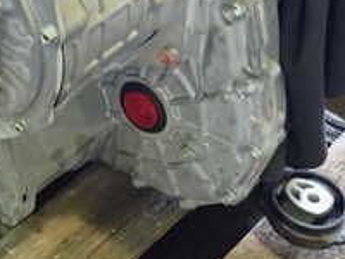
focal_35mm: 90
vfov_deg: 15.7
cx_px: 36
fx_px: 897
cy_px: -60
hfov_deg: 21.3
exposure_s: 1/30
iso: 320
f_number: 2.3
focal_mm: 5.4
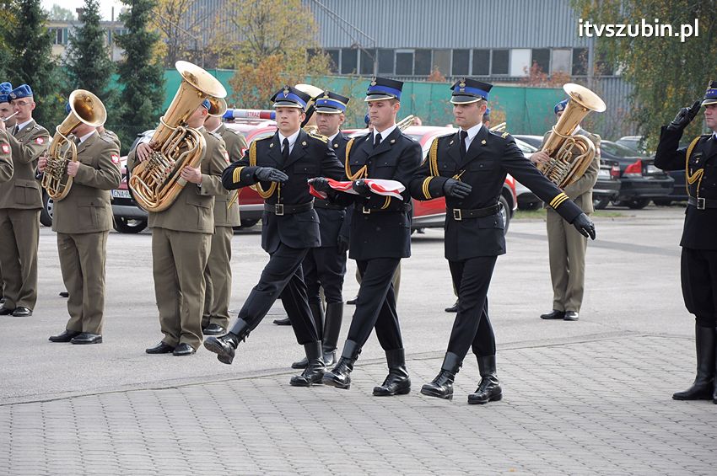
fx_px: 2746
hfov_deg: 14.9
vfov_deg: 9.9
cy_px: 238
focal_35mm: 138
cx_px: 358
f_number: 6.3
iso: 500
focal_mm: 92
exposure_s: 1/640
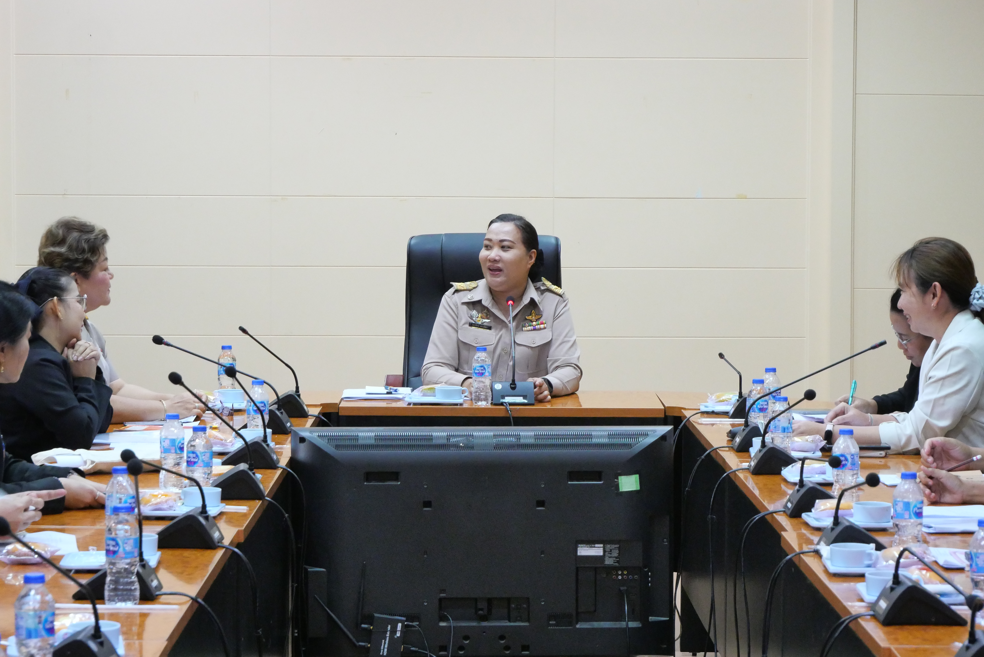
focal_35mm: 103
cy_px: 328
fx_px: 2817
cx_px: 492
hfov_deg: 19.8
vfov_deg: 13.3
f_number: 6.3
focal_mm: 50
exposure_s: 1/30
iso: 3200
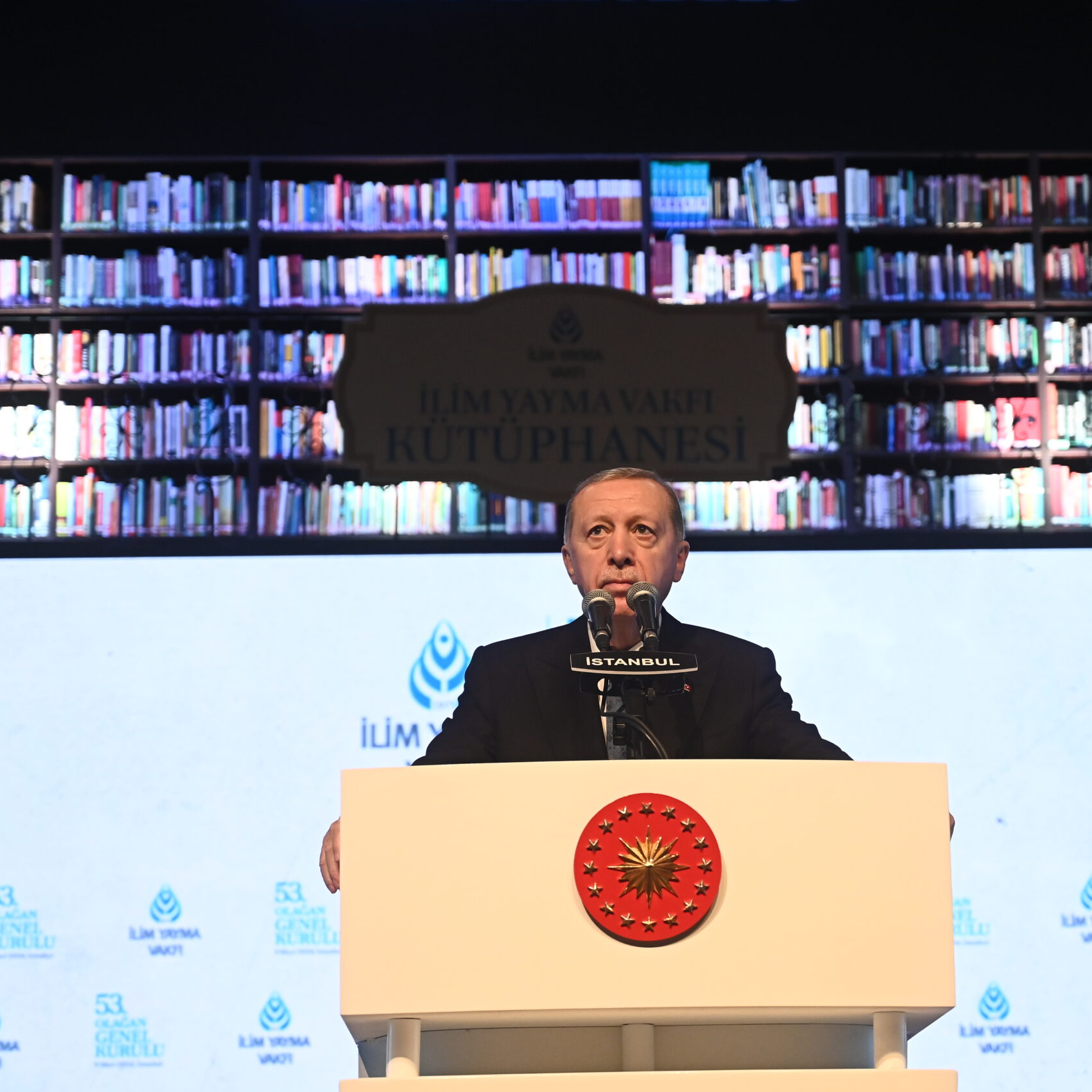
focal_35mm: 90
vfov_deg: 19.3
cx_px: 659
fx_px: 3212
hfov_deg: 19.3
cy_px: 547
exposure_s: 1/320
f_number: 4
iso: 2000
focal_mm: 70
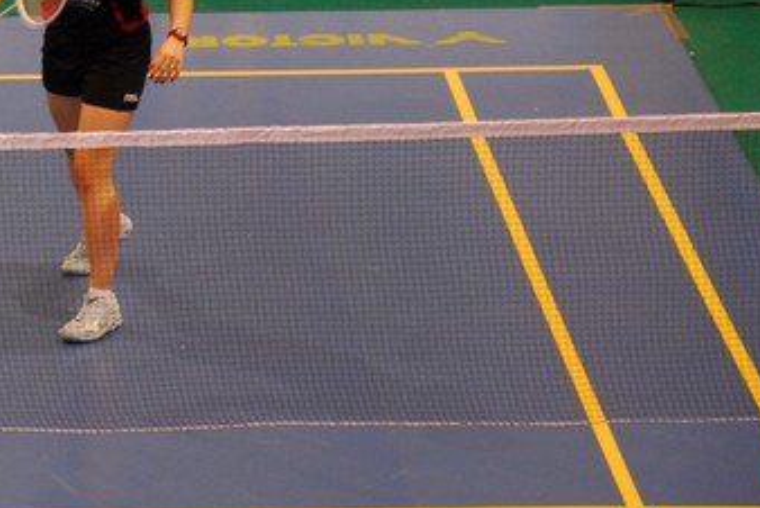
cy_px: -27
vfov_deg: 3.7
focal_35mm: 373
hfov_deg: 5.5
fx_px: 7885
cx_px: -2
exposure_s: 1/15
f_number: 5.6
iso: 800
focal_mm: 105
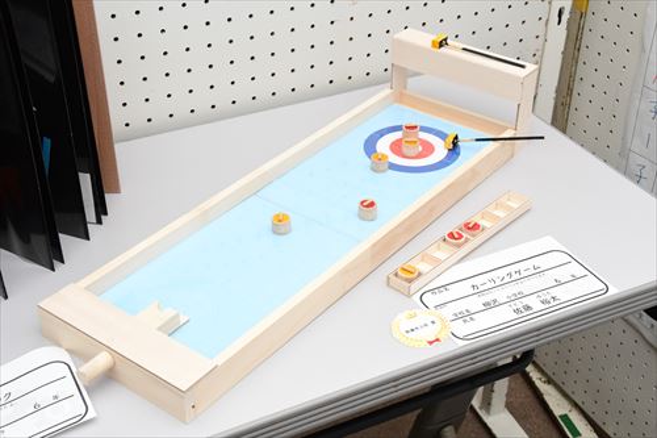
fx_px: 958
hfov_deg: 37.9
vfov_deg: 25.7
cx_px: 328
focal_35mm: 52
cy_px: 219
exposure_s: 1/250
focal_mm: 35
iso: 1600
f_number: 13
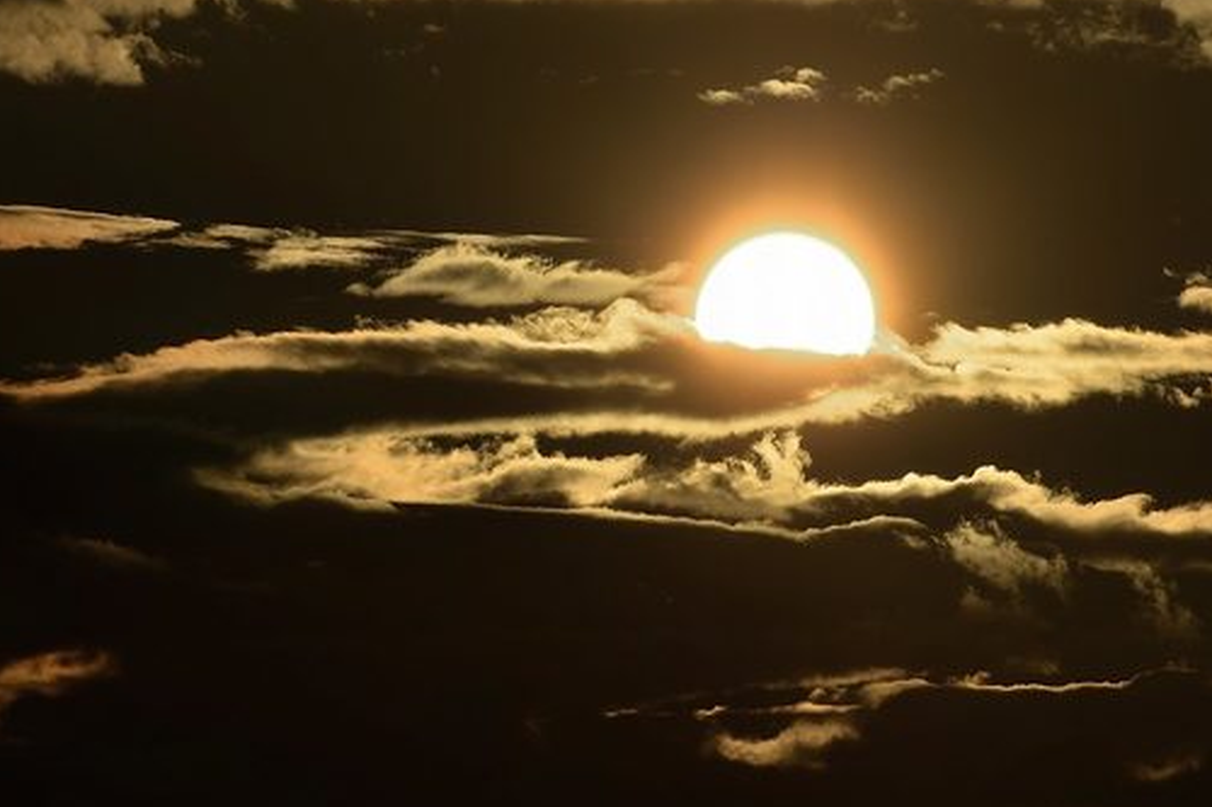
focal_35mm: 540
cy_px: 334
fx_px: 18173
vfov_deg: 2.5
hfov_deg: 3.8
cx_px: 589
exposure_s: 1/4000
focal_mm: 300
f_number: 20
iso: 100
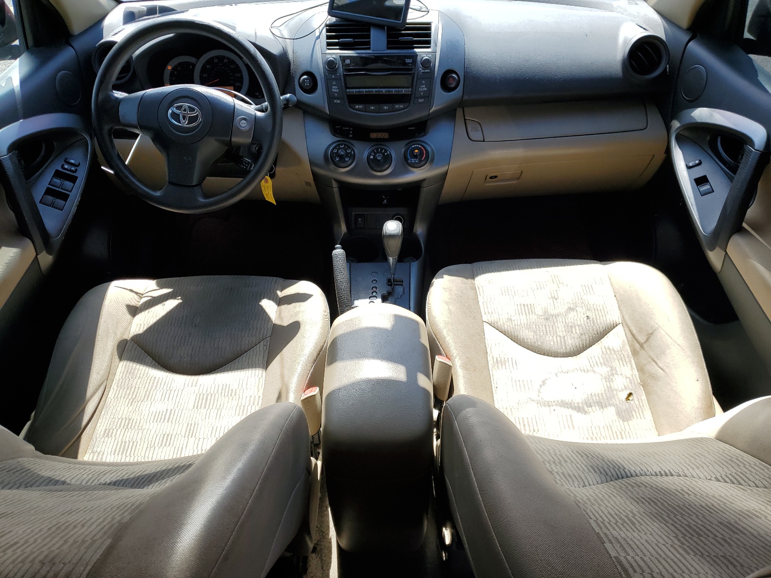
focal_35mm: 26
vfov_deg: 53.1
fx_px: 579
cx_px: 386
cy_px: 289
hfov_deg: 67.3
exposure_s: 1/714
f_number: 1.5
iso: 50
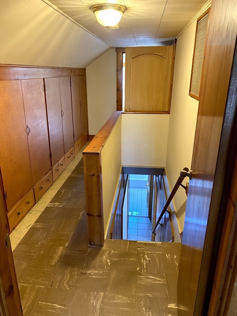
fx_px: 237
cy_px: 158
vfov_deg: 67.3
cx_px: 118
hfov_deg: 53.1
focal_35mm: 26
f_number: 1.8
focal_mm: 4.25
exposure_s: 1/40
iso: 400
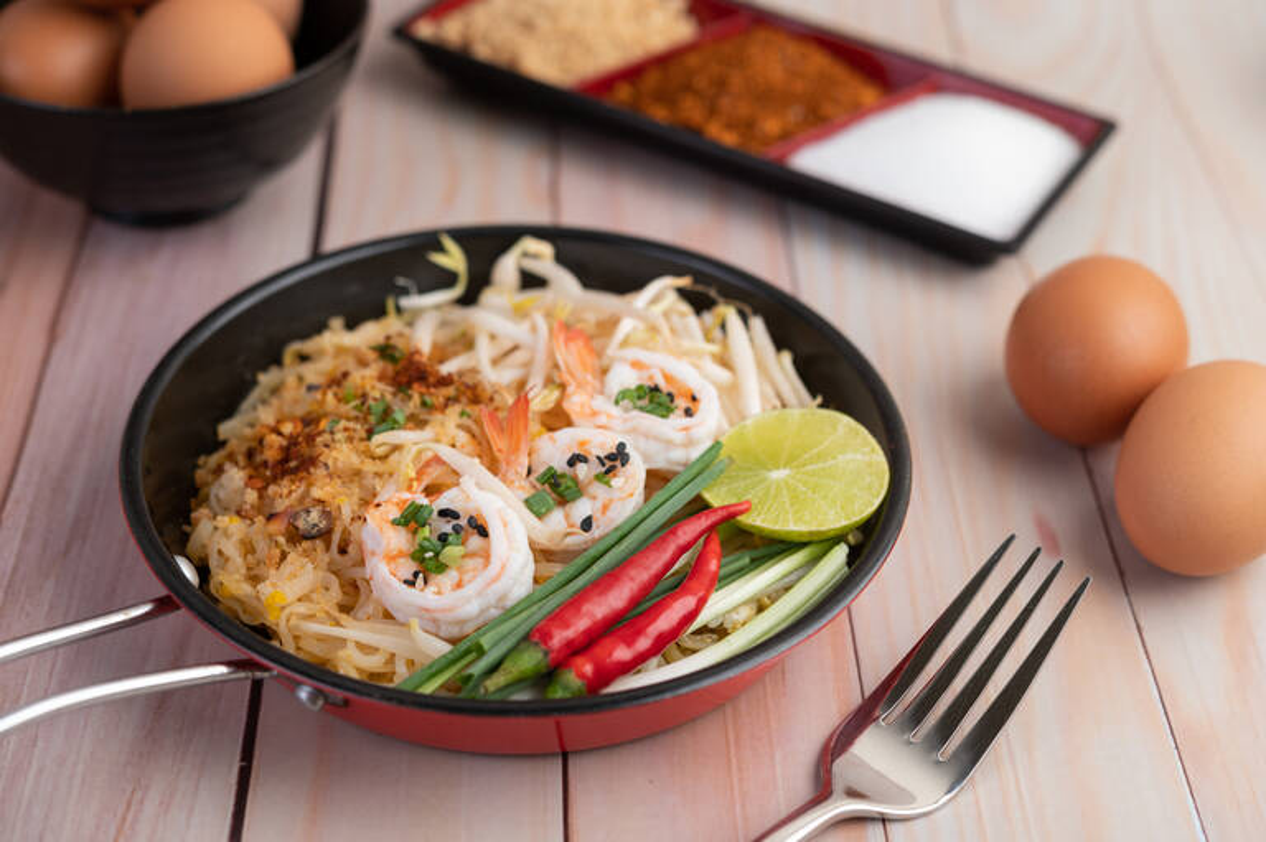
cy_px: 421
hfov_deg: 33.4
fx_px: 2109
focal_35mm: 60
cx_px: 633
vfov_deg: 22.6
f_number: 6.3
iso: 100
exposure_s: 1/125
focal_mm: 60
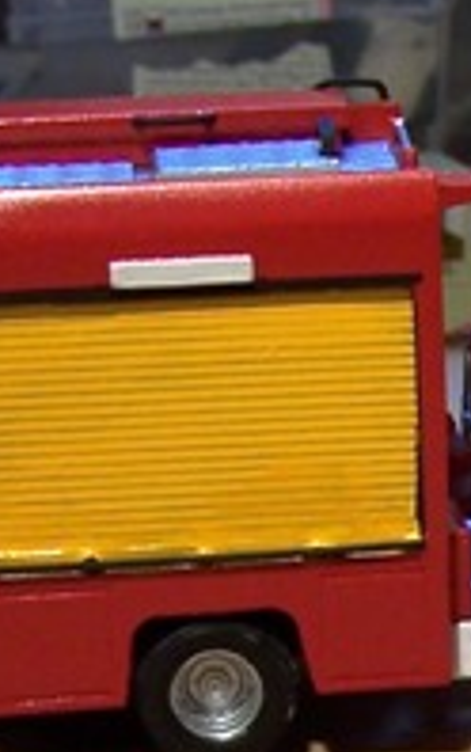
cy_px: 801
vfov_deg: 12.6
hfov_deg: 7.9
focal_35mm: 163
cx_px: 714
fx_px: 3343
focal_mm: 6.3
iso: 80
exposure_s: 1/60
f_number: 2.8
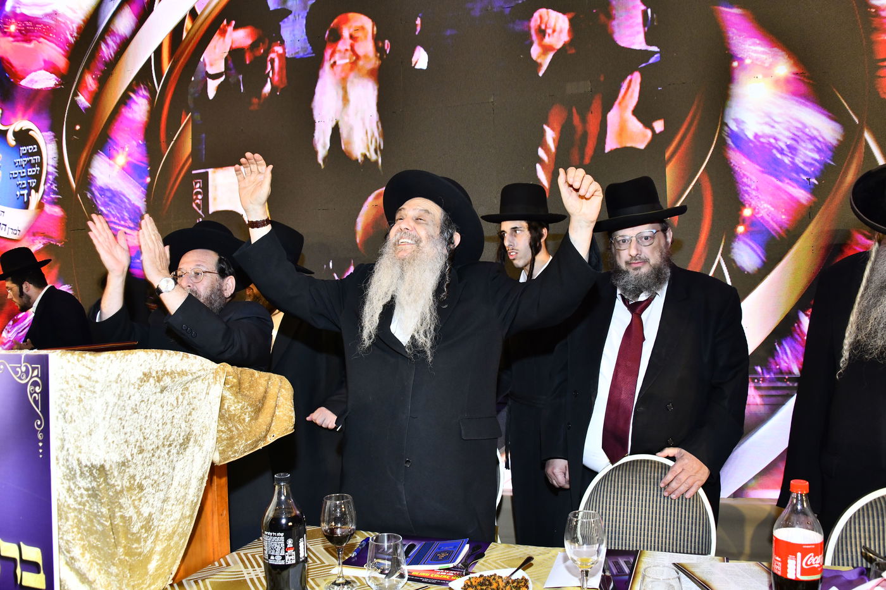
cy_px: 295
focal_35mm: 28
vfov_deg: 46.4
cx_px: 443
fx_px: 689
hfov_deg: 65.5
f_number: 6.3
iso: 1250
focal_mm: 28
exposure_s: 1/125
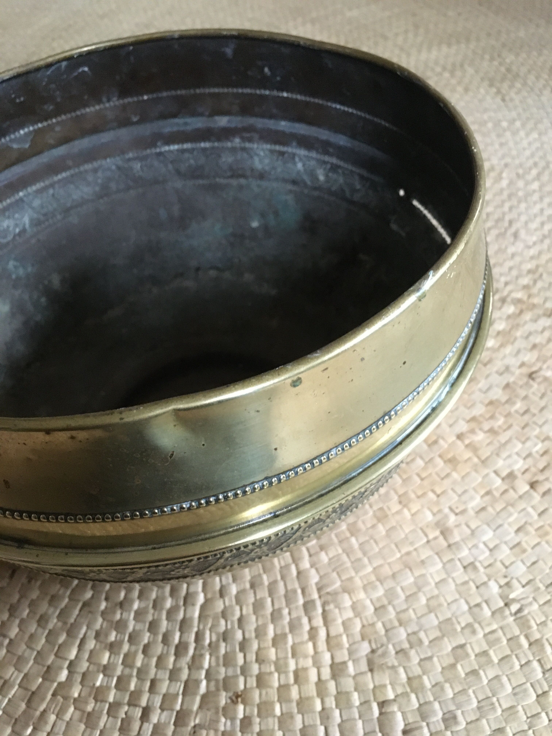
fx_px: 617
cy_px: 368
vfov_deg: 61.7
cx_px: 276
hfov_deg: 48.2
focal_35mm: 29
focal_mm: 4.15
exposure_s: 1/17
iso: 320
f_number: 2.2
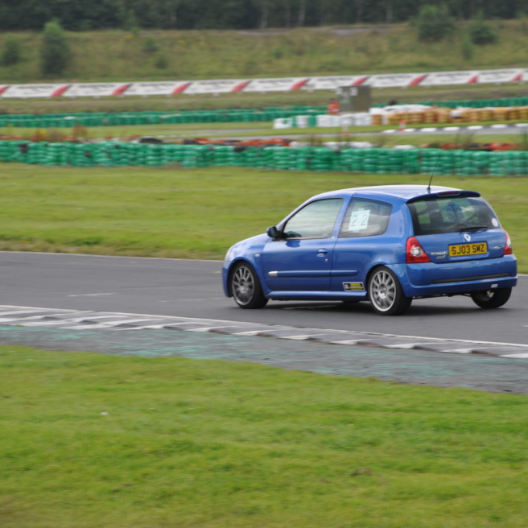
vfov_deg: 8.4
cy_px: 271
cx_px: 332
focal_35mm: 209
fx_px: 3601
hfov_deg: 8.4
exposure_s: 1/250
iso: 200
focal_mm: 105
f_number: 8
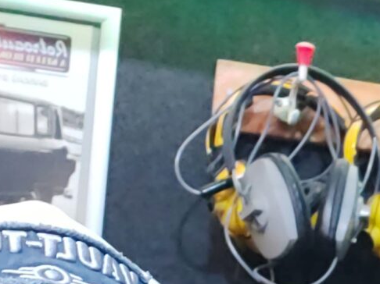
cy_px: 367
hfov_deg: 13.5
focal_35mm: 137
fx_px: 1503
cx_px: 583
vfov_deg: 10.6
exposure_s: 1/25
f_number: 2
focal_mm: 3.75
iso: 640
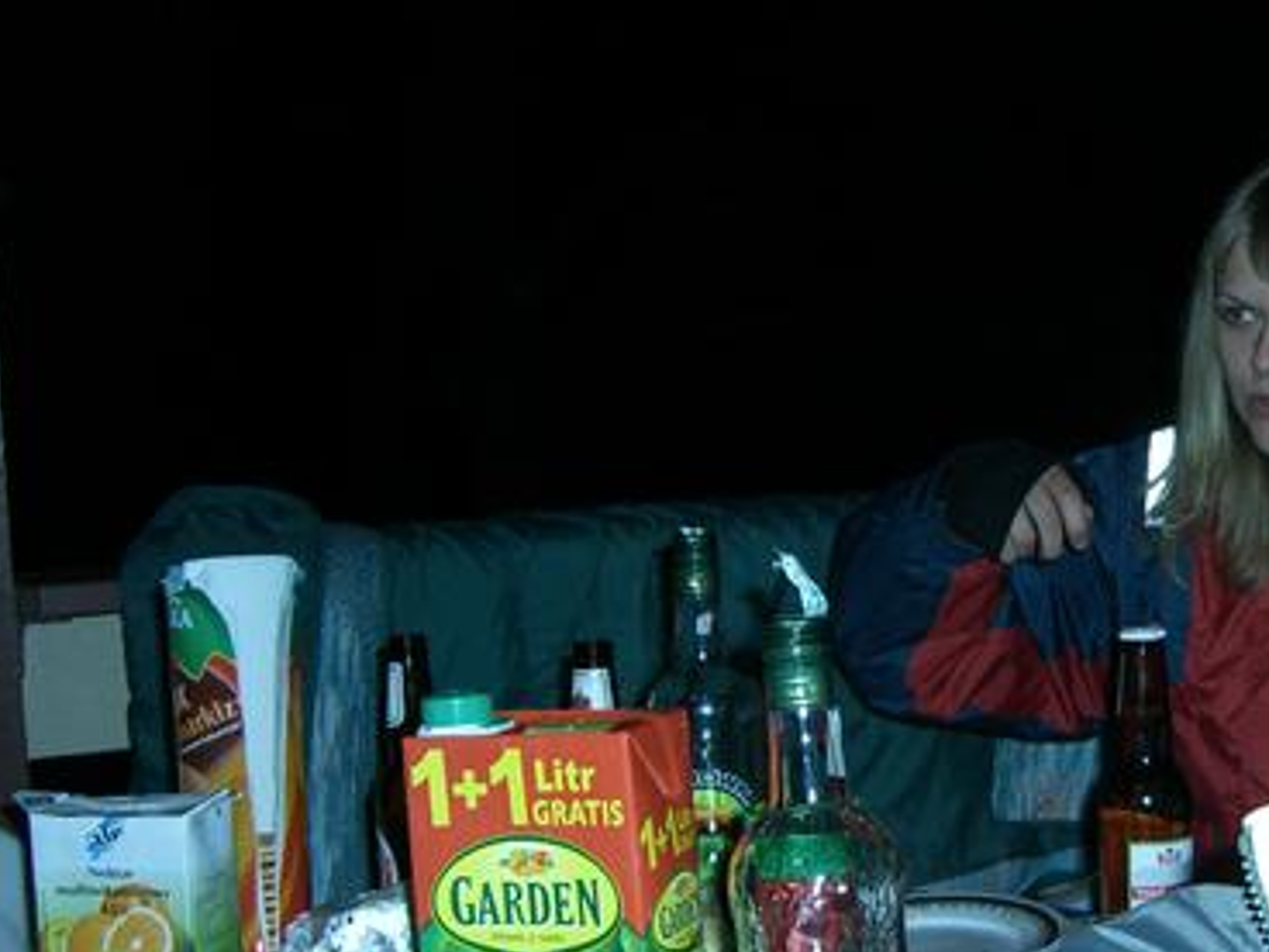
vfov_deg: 22.3
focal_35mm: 66
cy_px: 462
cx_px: 1093
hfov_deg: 28.5
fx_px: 2420
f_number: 2.7
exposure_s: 1/60
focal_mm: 6.2
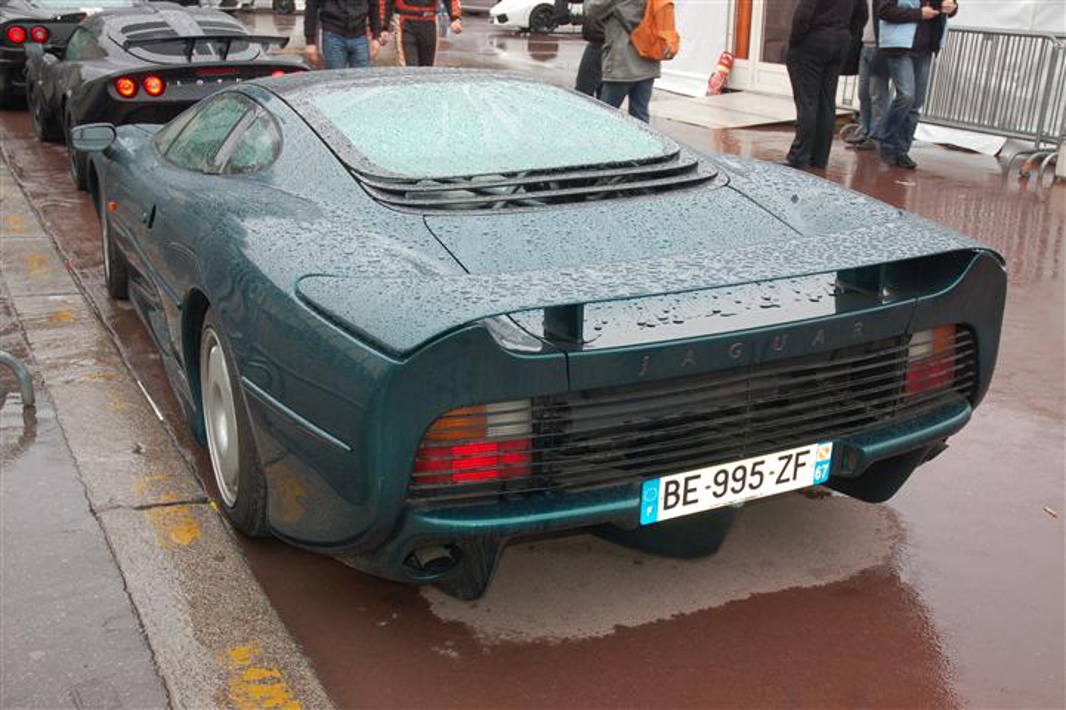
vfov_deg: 30.8
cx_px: 533
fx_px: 1287
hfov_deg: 45.0
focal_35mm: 44
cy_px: 355
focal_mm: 29
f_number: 4
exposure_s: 1/60
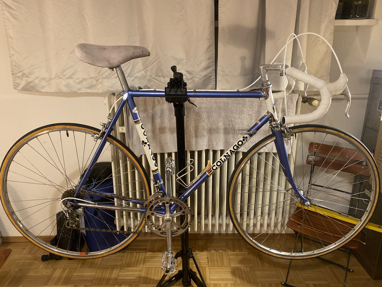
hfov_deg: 67.3
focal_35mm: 26
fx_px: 287
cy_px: 144
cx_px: 191
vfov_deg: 53.1
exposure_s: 1/33
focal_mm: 4.25
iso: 400
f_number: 1.8
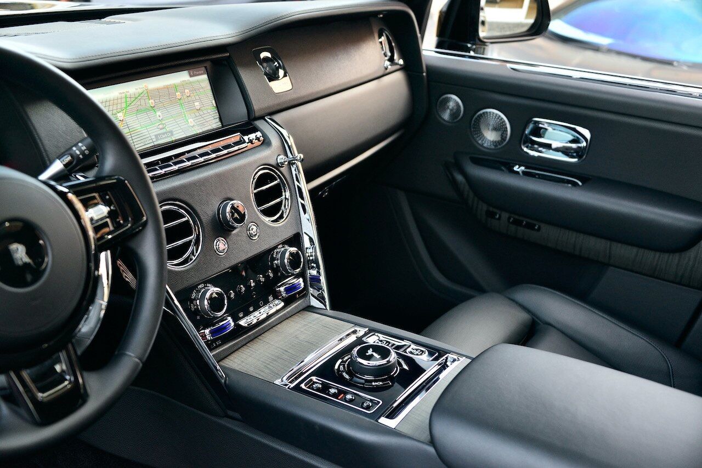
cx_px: 351
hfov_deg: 46.4
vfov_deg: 31.9
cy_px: 234
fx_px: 819
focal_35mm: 42
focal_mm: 42
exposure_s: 1/100
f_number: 4
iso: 1000
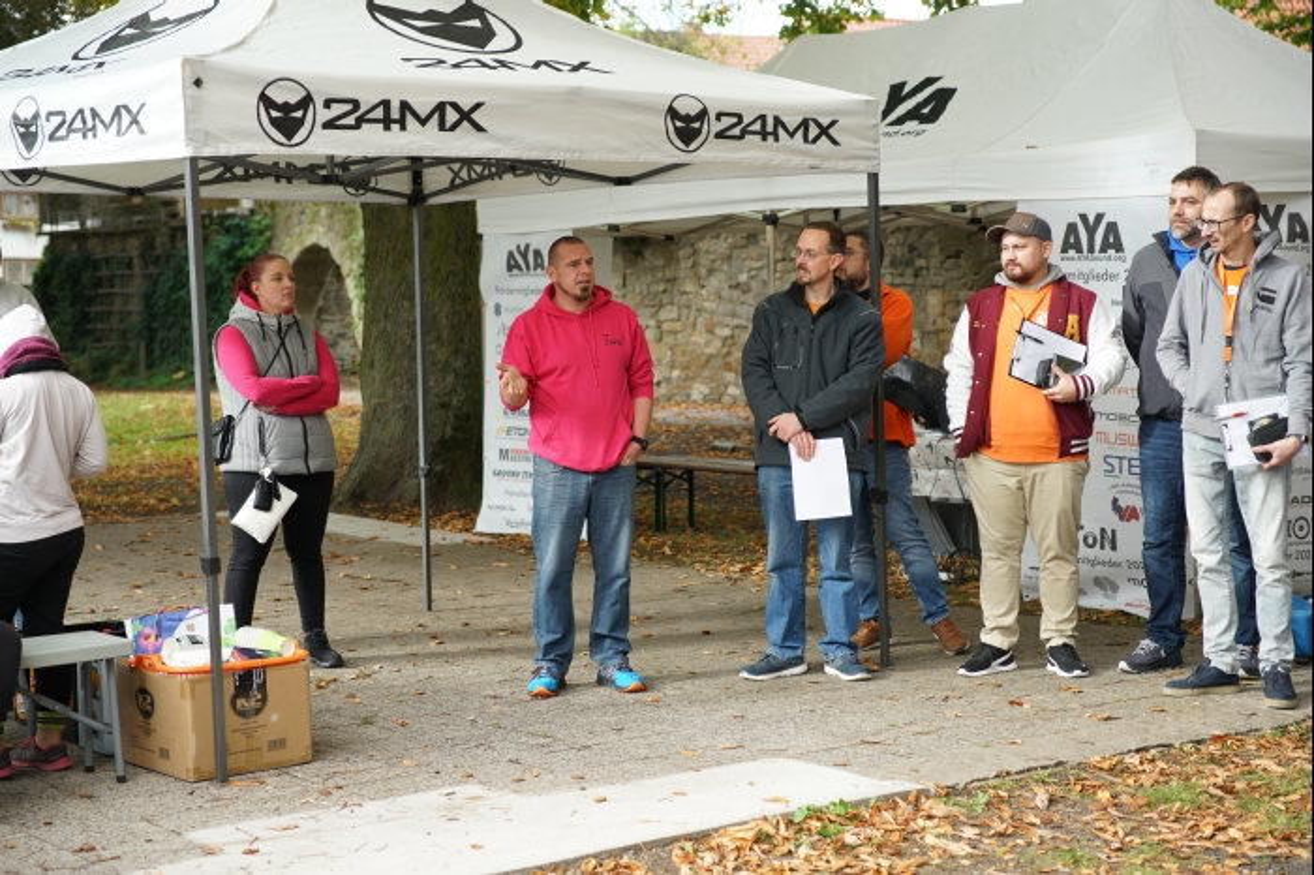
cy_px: 438
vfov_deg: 22.6
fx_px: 2189
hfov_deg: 33.4
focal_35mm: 60
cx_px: 657
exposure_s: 1/250
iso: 250
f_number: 3.5
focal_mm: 60
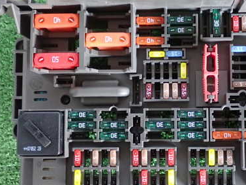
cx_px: 166
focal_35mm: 70
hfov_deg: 27.6
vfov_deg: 21.0
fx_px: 498
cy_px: 80
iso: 800
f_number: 2.9
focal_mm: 7.84
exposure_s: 1/30
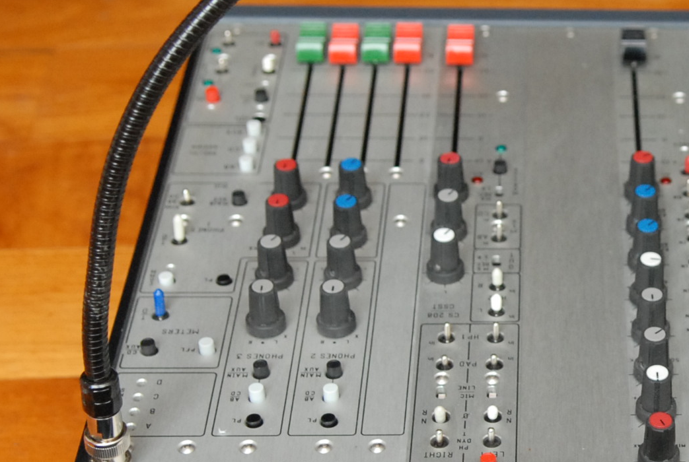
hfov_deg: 19.8
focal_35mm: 100
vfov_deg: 13.7
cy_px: 255
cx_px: 674
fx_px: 1918
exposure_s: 1/50
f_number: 3.5
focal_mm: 24
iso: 800
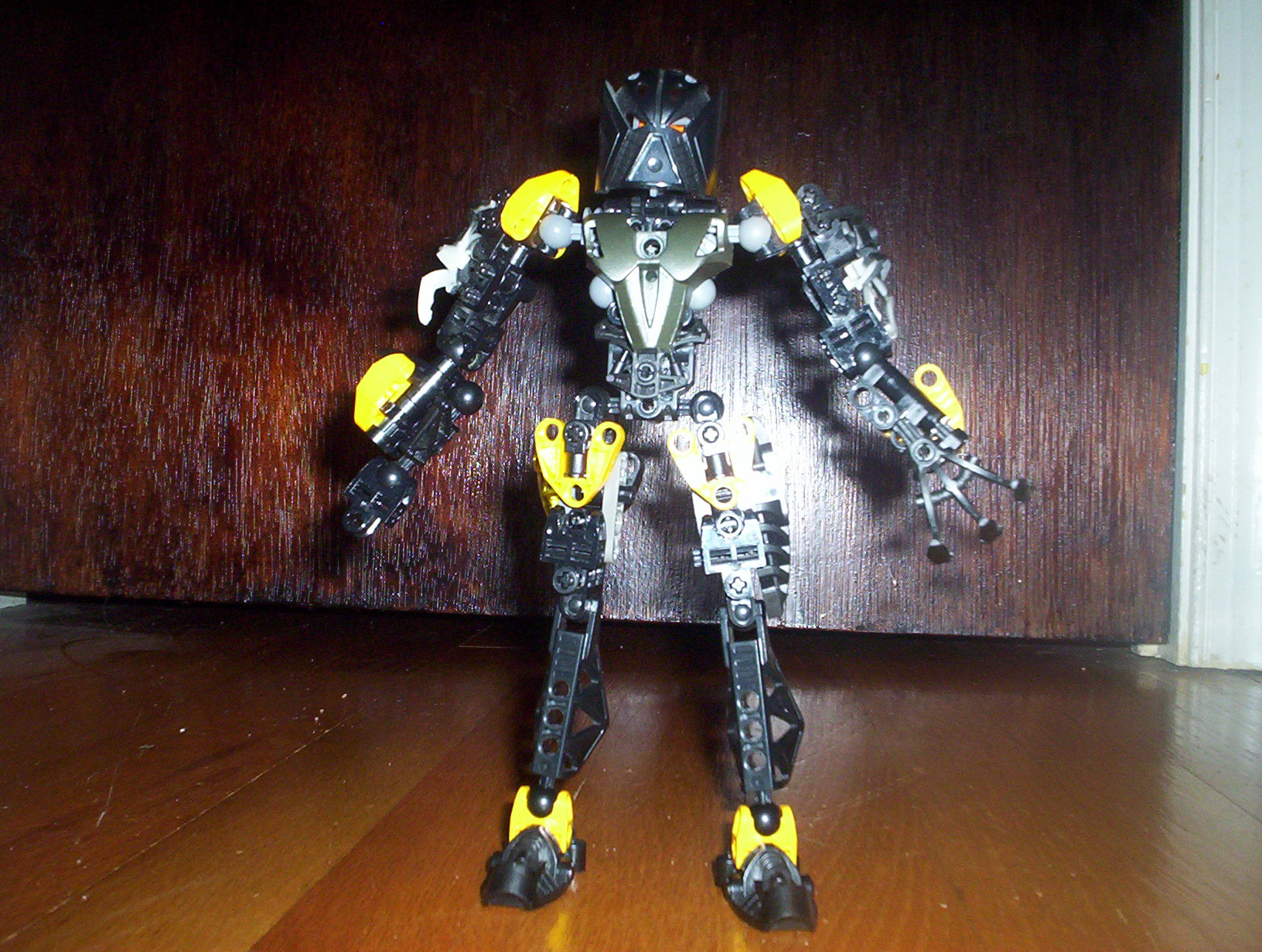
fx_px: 1389
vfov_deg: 37.9
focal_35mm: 38
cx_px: 631
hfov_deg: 48.9
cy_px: 476
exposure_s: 1/60
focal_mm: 4.99
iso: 140
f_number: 4.5
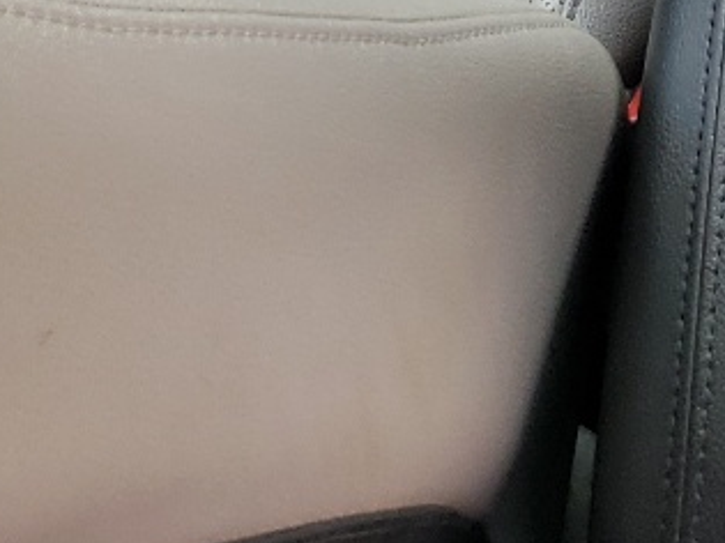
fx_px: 2764
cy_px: -709
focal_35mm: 132
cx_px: 923
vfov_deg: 10.0
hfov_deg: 14.4
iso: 58
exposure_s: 1/120
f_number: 1.5
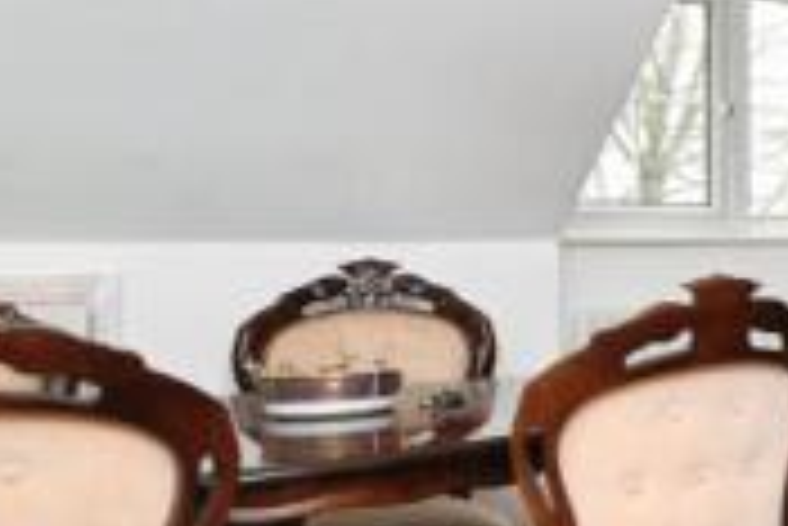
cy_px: 254
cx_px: 1380
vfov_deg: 24.2
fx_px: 1227
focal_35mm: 56
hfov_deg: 22.6
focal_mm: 15
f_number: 8
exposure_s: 1/60
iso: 400
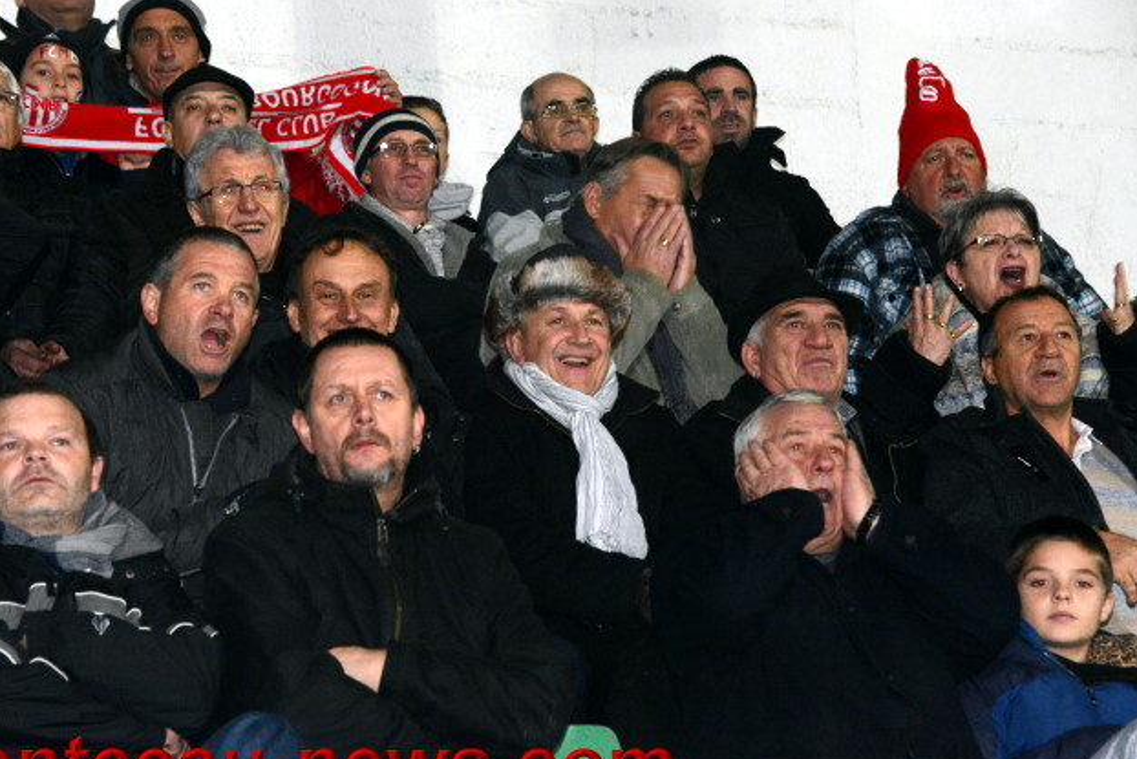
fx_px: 4801
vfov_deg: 9.0
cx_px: 521
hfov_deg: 13.5
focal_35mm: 152
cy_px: 392
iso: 6400
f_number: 8
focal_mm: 135
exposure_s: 1/160
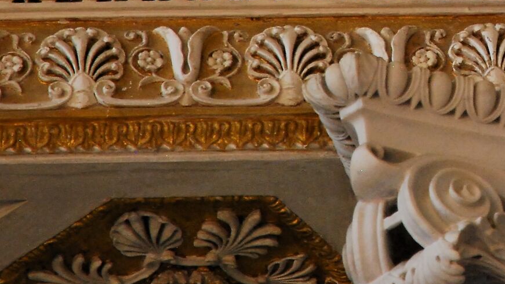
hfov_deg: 5.8
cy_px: -153
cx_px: 649
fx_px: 4934
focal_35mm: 368
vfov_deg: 3.3
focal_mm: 85
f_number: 6.3
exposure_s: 1/80
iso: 800
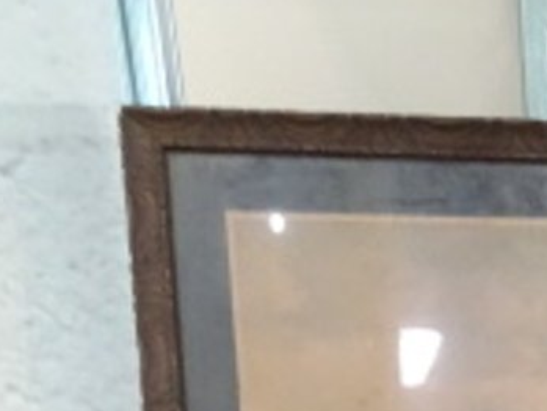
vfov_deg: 12.2
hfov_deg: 16.9
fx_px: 1644
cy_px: 884
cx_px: 850
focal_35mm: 104
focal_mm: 4.1
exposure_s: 1/25
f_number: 3.5
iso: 800
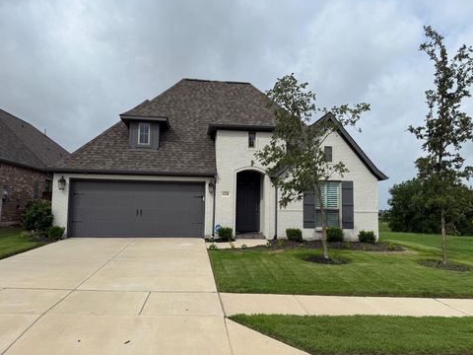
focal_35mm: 25
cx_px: 232
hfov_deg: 69.4
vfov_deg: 54.9
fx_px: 342
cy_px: 178
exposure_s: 1/5319
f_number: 1.78
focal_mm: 6.76
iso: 80
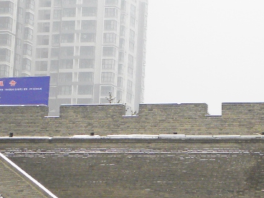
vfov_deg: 8.2
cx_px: 197
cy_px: 60
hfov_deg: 10.9
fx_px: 1380
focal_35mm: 181
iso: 64
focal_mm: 9.2
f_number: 5
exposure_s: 1/365
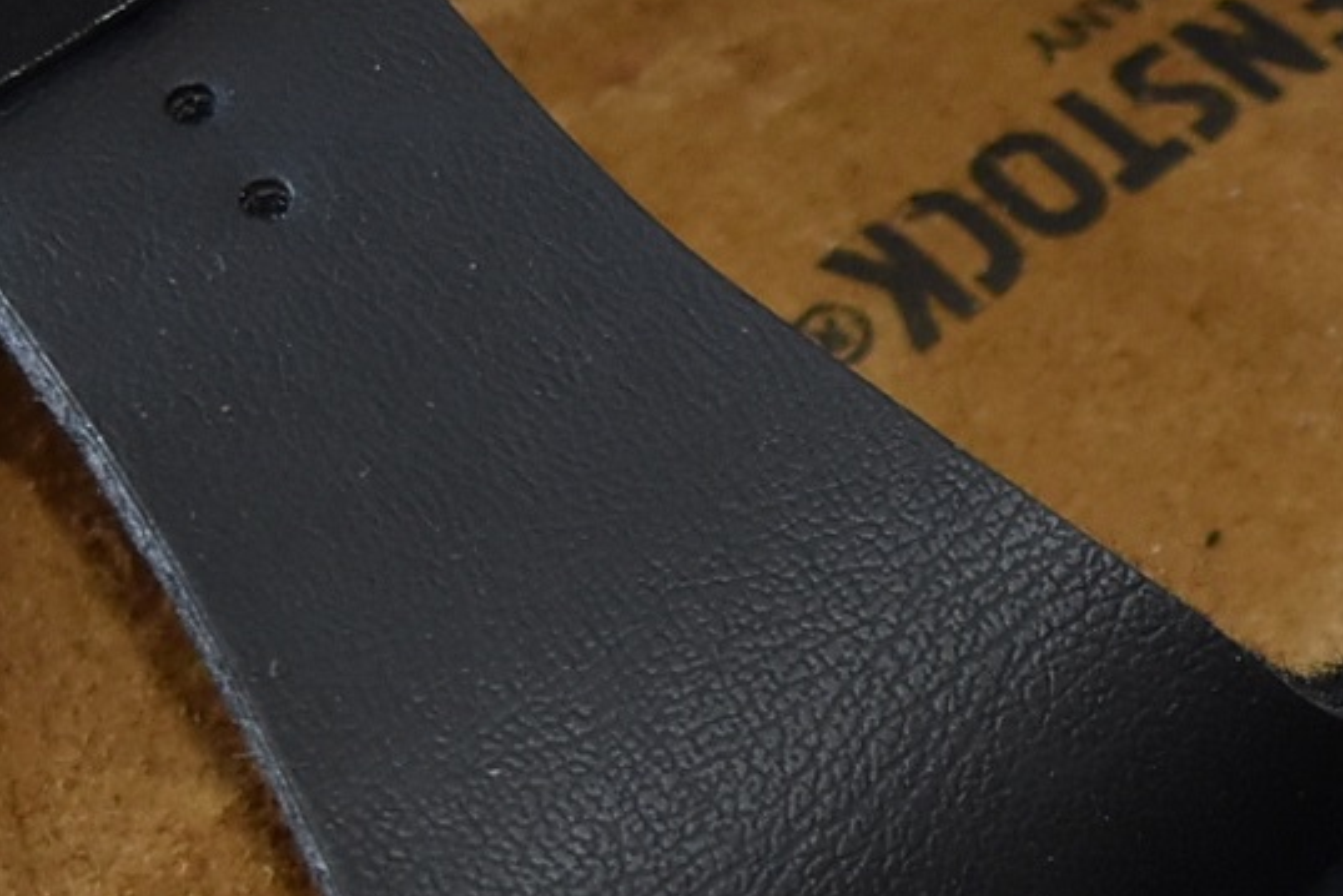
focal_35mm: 238
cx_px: 2026
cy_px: 626
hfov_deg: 8.5
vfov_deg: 5.8
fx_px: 8881
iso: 800
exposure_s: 1/100
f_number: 5
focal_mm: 30
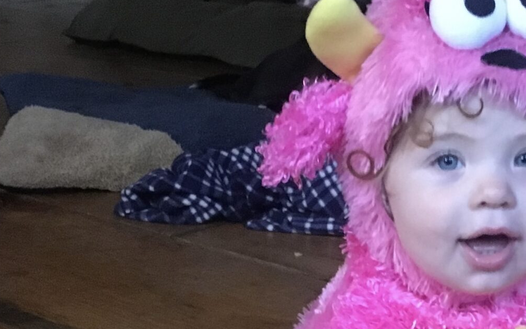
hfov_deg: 25.3
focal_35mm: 78
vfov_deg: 16.4
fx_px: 1118
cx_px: 518
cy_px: 338
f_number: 2.2
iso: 250
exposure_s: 1/15
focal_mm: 4.15
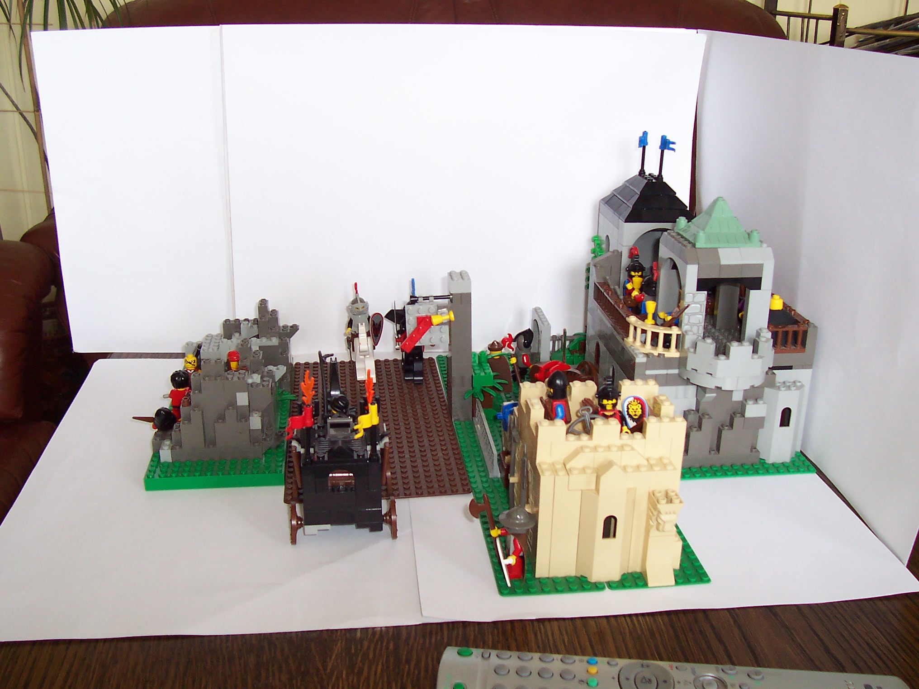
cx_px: 460
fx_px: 982
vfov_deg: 38.7
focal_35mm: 37
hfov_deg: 50.1
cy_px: 344
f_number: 2.8
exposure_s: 1/60
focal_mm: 5.6
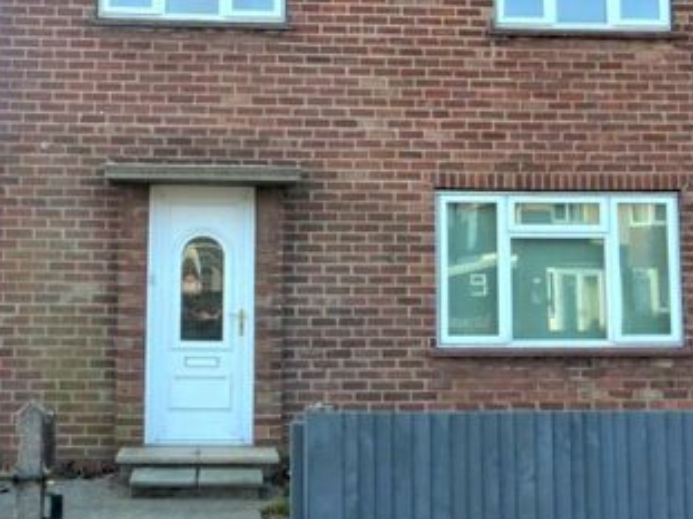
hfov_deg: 35.5
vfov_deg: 26.6
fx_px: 1081
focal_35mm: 54
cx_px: 292
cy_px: 119
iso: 100
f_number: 4
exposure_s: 1/125
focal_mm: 4.3
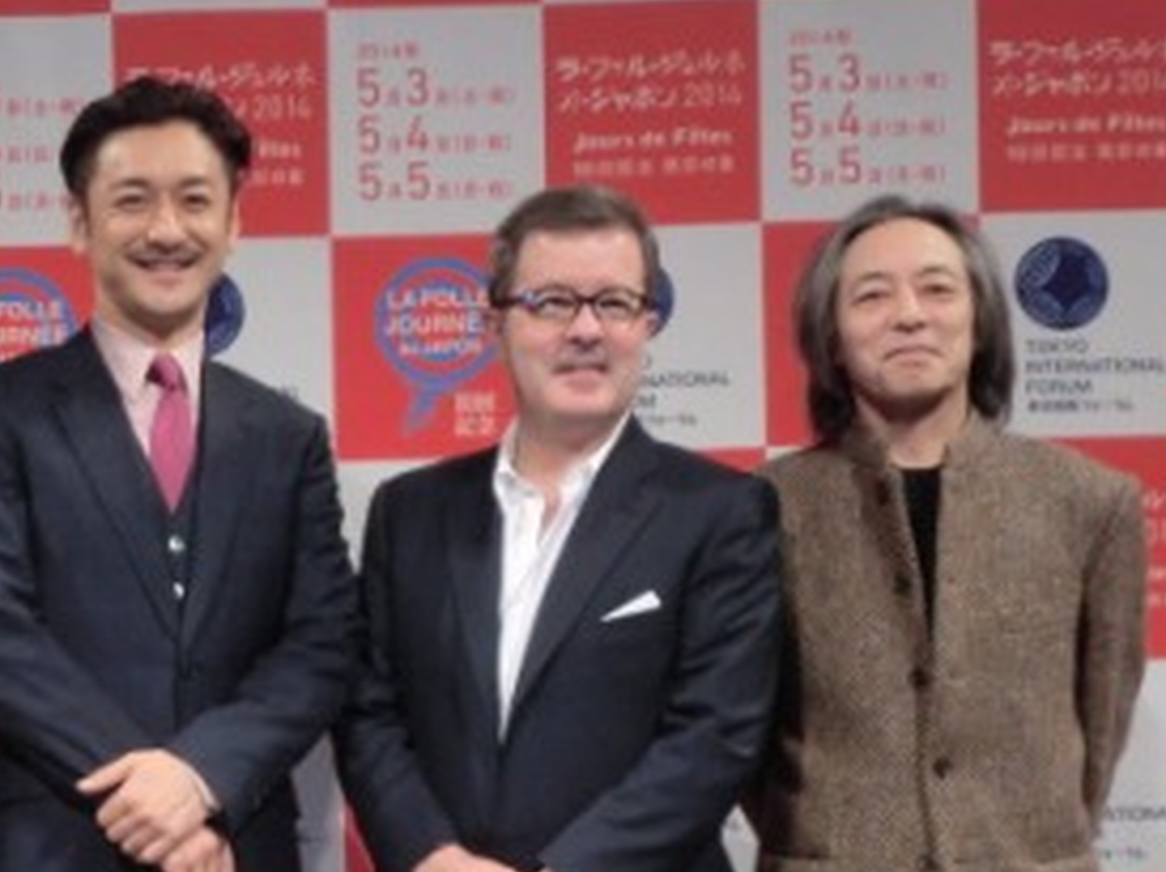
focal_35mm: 117
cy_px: 812
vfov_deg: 12.5
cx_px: 117
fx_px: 3938
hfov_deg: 16.6
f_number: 3.9
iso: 160
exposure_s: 1/60
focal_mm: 10.81
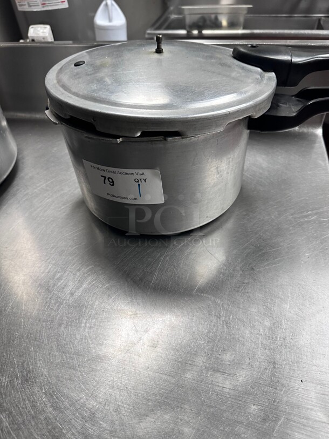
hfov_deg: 56.8
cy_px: 220
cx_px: 164
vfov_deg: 71.6
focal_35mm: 24
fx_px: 304
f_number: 1.78
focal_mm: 6.86
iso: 250
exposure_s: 1/117
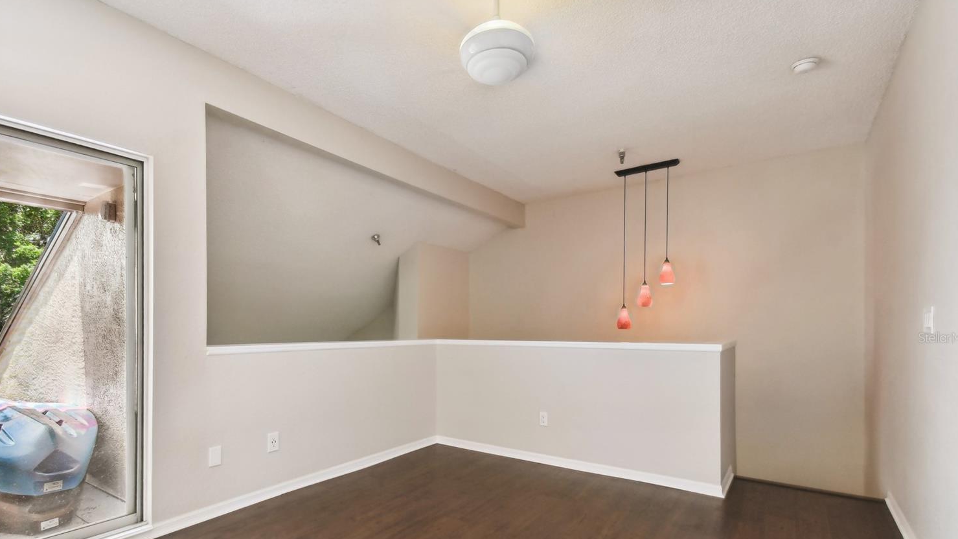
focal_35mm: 17
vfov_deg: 63.0
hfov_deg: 95.9
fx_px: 432
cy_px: 338
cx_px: 458
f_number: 7.1
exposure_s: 1/80
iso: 100
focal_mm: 10
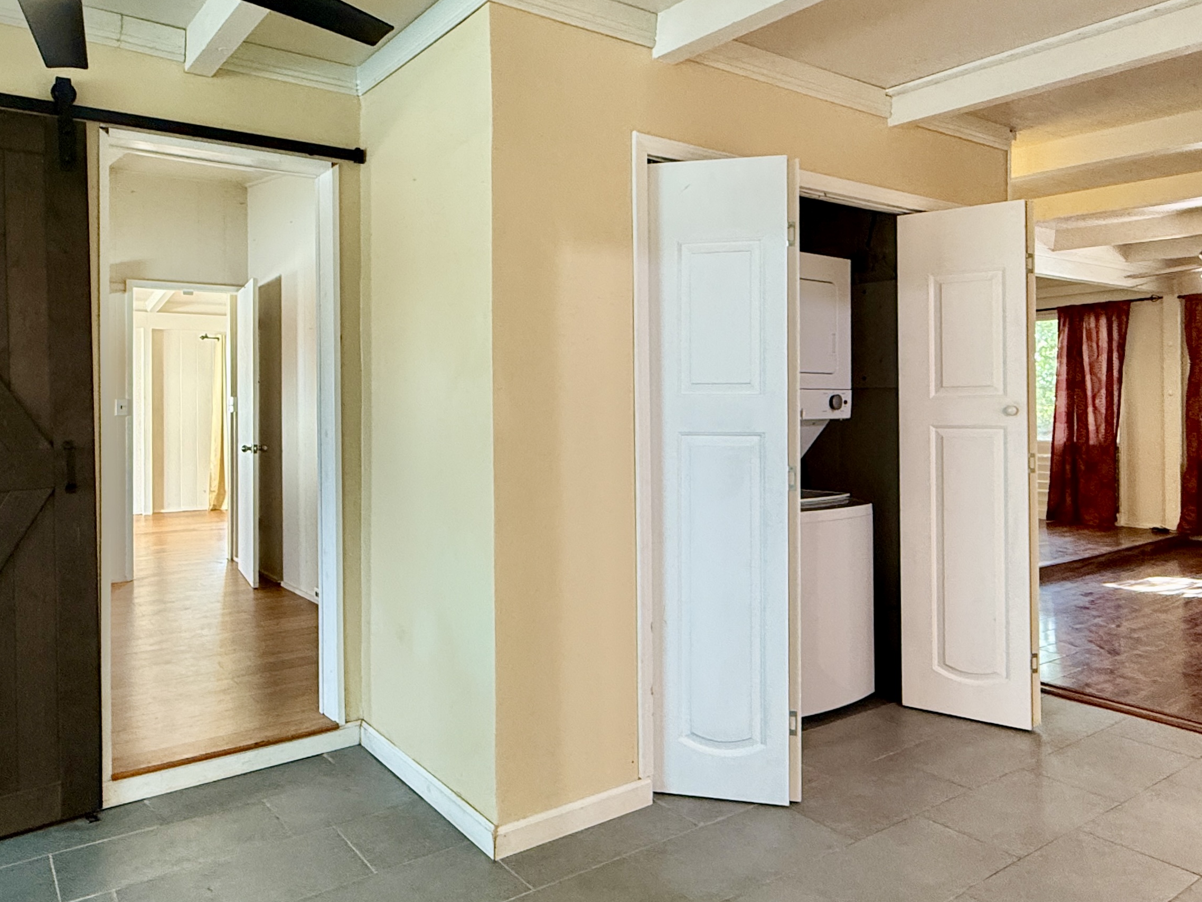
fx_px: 833
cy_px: 403
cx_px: 505
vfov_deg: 56.7
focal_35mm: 24
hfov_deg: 71.1
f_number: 2.2
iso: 320
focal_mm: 2.22
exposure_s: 1/60
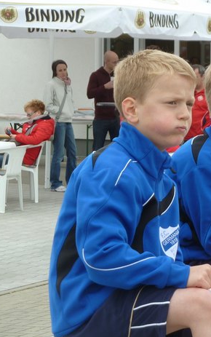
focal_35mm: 205
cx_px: 247
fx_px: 1883
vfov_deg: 10.2
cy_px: 162
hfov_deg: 6.4
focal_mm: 21
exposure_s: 1/160
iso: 80
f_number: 4.4
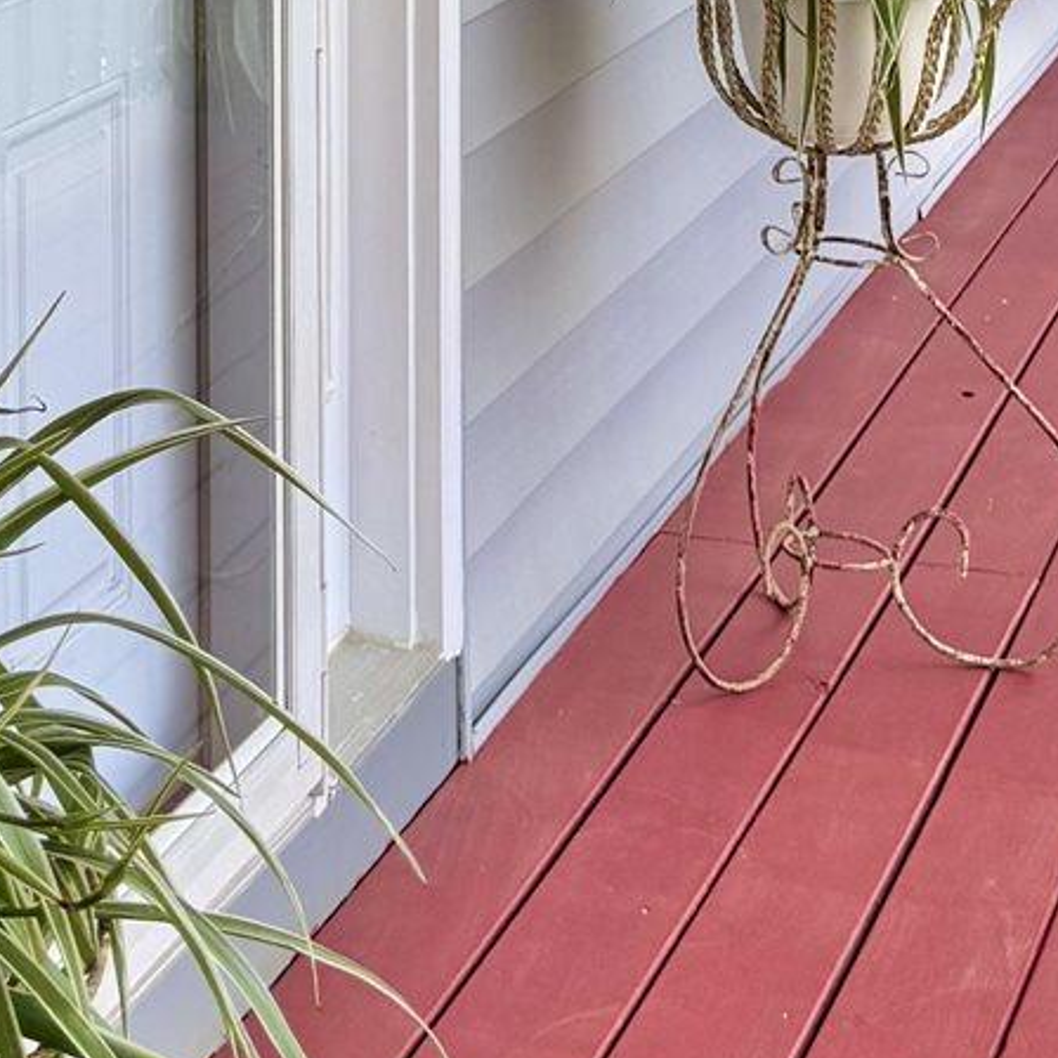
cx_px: 250
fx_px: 3769
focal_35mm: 109
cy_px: -503
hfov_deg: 15.9
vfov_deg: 14.9
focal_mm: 6.76
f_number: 1.78
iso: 80
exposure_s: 1/812
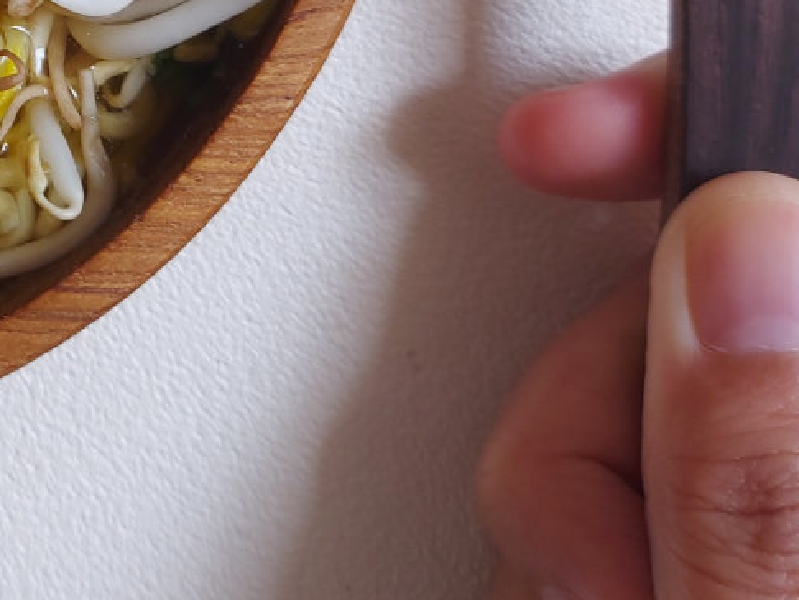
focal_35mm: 79
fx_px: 1824
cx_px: -307
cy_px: -266
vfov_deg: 17.1
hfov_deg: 21.7
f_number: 1.8
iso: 50
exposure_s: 1/15
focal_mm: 5.23
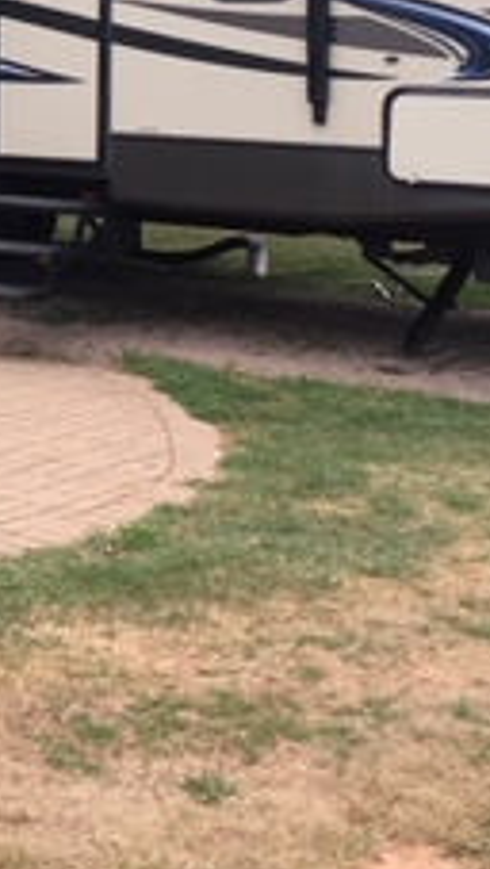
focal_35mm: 89
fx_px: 2052
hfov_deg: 12.8
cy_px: 34
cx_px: -276
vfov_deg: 23.1
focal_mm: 4.15
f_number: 2.2
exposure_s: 1/142
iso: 25
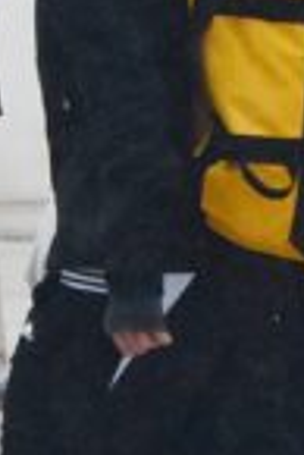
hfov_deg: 0.8
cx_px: -113
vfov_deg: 1.2
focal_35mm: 1737
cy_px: 132
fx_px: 21948
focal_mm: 140
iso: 2000
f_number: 8
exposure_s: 1/640
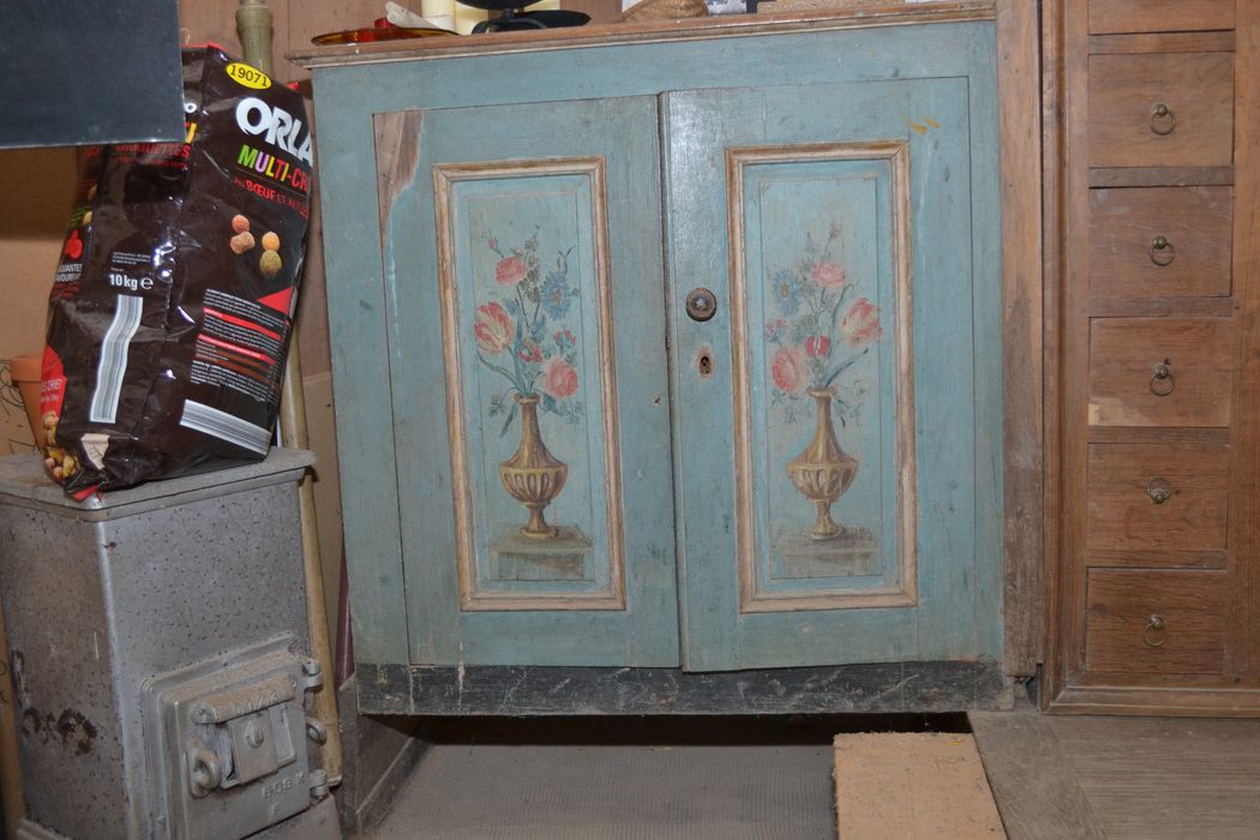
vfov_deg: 36.9
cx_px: 630
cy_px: 420
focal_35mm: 36
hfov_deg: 53.1
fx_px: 1260
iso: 800
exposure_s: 1/30
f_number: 4
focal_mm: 24
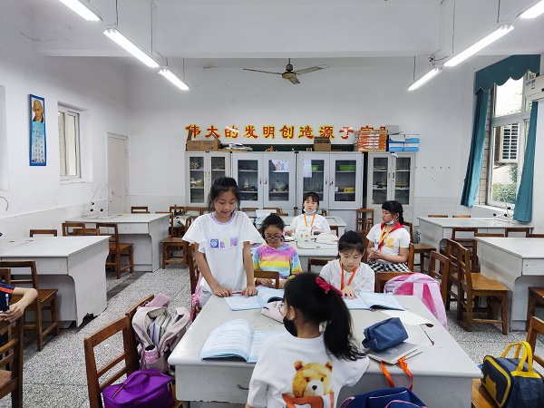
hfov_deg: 69.4
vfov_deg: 54.9
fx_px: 393
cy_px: 204
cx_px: 272
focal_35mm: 25
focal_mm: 4.71
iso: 421
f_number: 1.79
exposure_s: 1/50
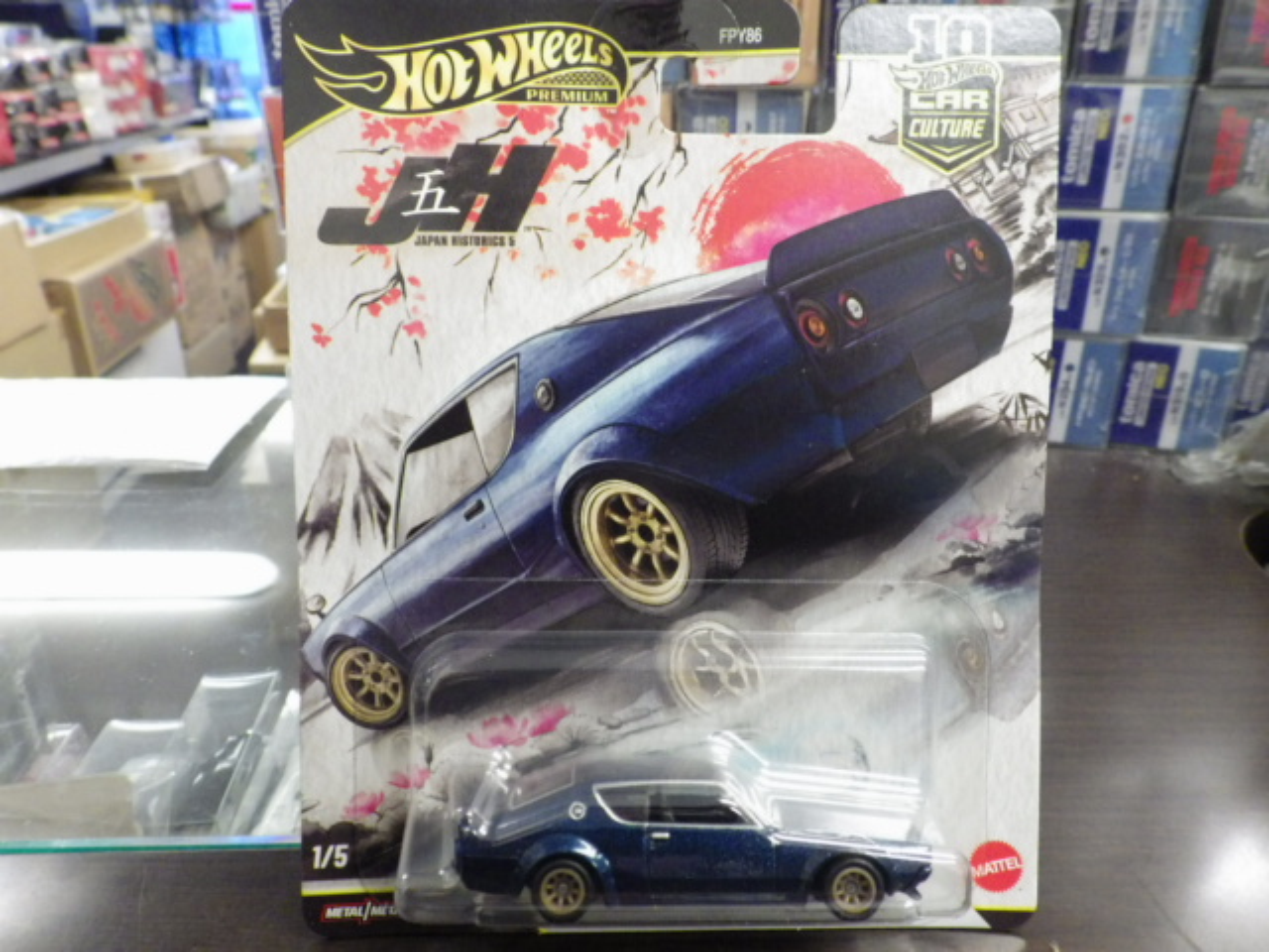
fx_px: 990
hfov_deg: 65.3
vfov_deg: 51.4
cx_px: 634
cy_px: 476
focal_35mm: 27
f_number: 3.2
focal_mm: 4.9
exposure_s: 1/45
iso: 800
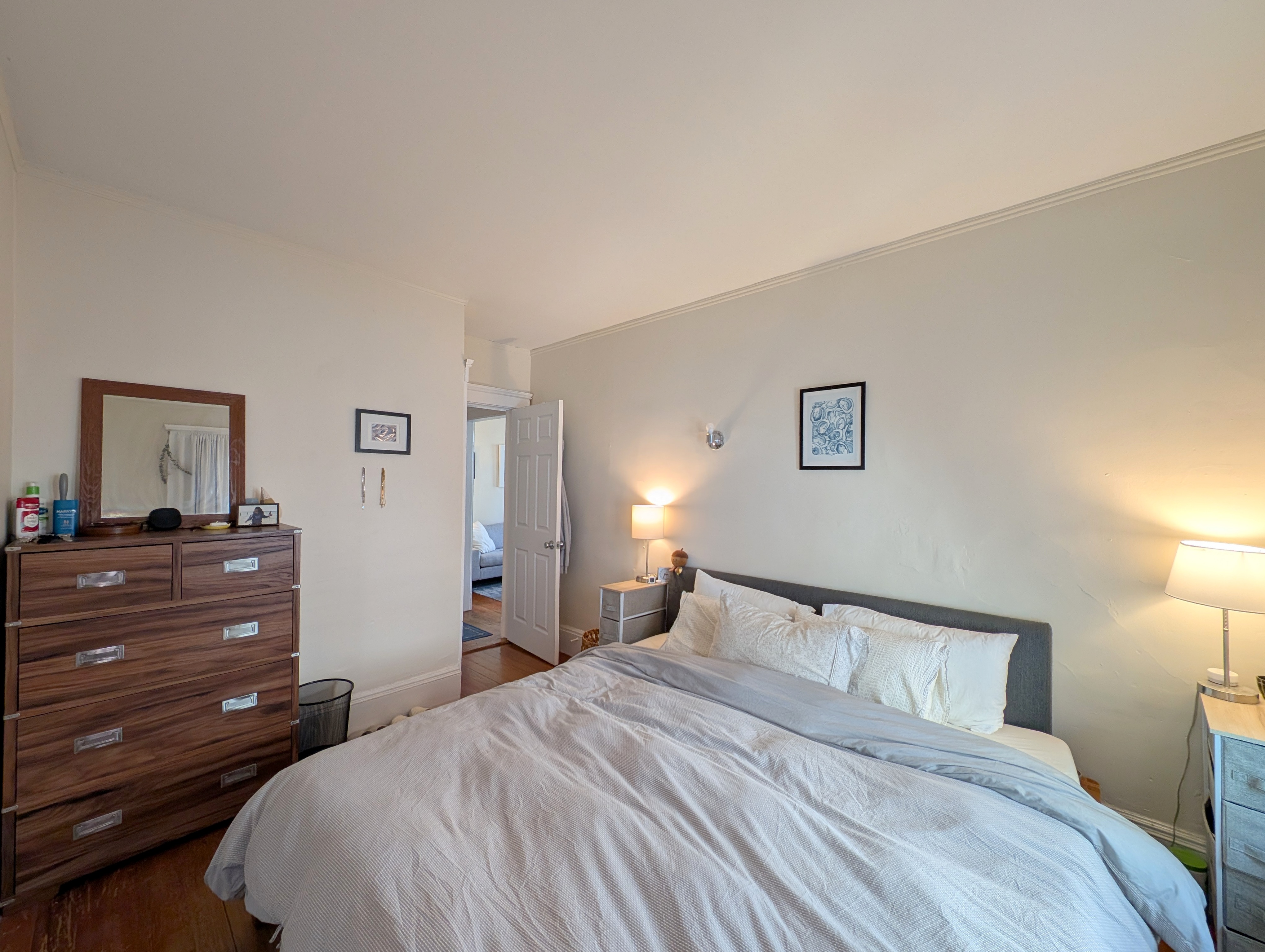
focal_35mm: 12
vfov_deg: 94.6
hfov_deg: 110.5
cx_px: 632
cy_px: 476
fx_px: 439
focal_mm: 2.23
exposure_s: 1/60
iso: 113
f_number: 1.95
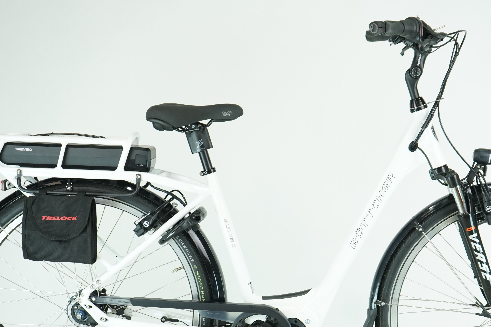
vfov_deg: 18.1
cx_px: 295
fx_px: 1023
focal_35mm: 75
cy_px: 225
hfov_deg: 26.9
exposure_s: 1/200
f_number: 5.6
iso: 1600
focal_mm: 52
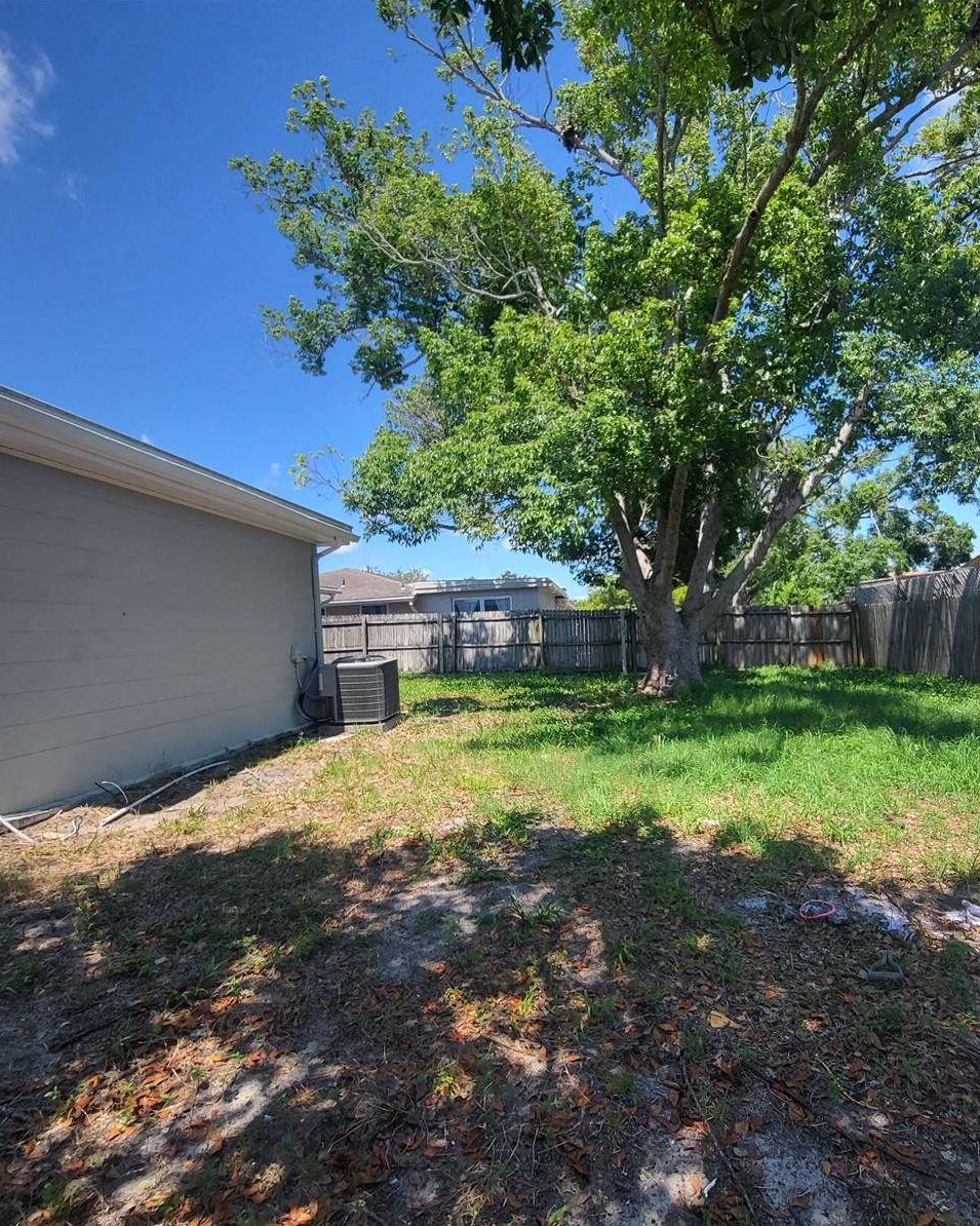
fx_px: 616
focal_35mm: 17
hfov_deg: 75.9
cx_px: 597
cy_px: 611
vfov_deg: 89.6
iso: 32
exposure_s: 1/514
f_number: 2.2
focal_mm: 1.74
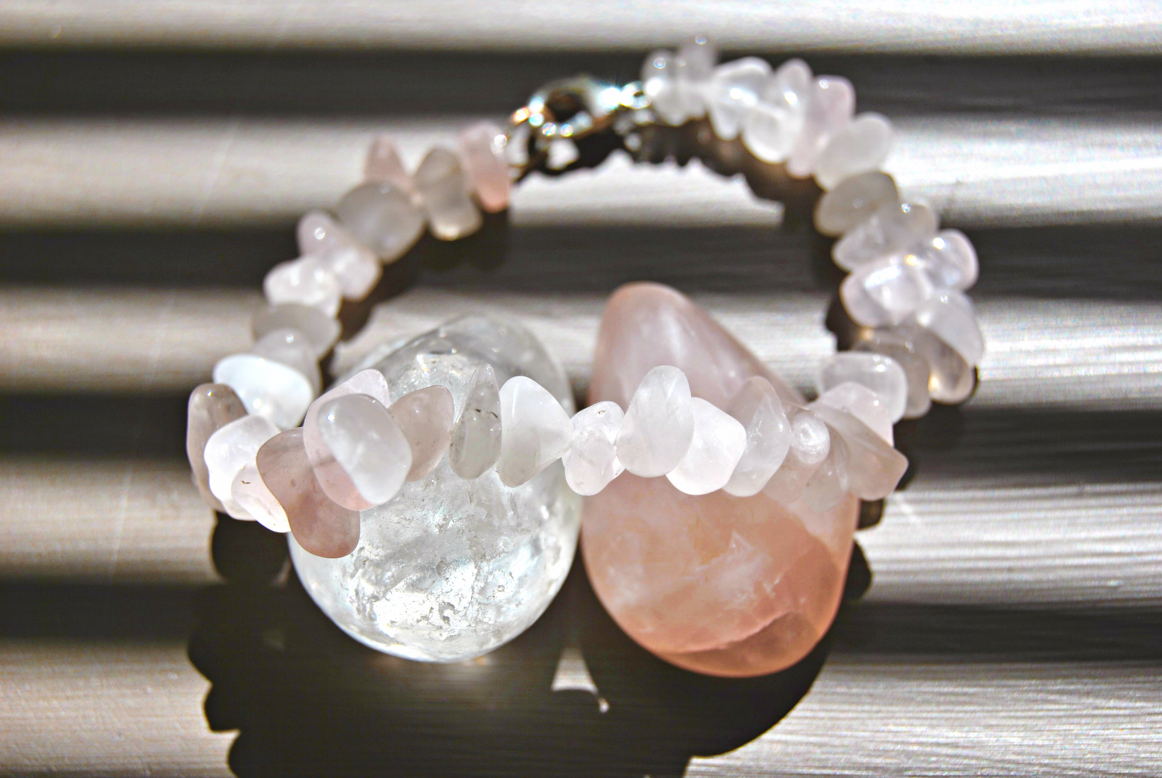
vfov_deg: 17.5
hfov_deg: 26.0
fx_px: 2521
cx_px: 581
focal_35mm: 78
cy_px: 389
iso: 100
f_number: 8
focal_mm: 52
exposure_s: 1/250
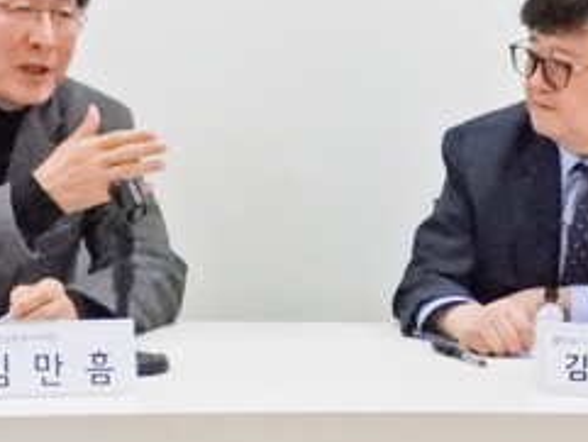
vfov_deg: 13.8
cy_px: 90
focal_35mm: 107
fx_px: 1818
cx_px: 293
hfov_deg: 18.4
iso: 1600
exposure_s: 1/125
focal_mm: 7.7
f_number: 6.3
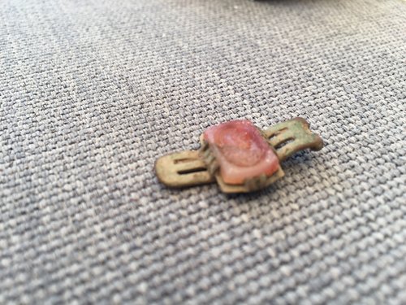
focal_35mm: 29
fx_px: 340
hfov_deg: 61.7
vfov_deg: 48.2
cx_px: 203
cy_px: 152
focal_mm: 4.15
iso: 32
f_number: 2.2
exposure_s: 1/109
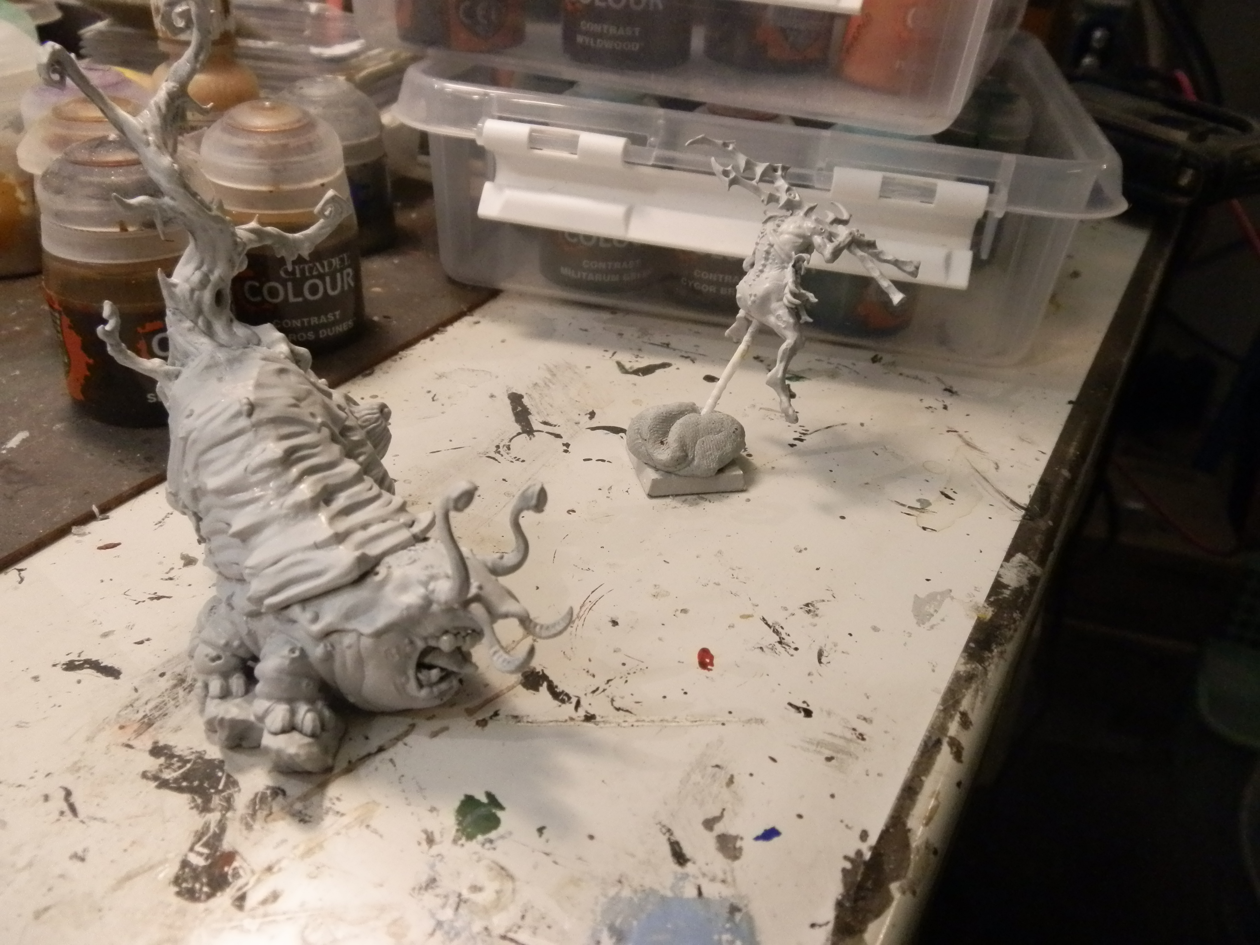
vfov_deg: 49.7
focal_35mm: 28
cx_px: 630
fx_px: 1019
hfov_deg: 63.4
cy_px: 472
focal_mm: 5
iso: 400
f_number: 3.1
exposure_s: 1/200
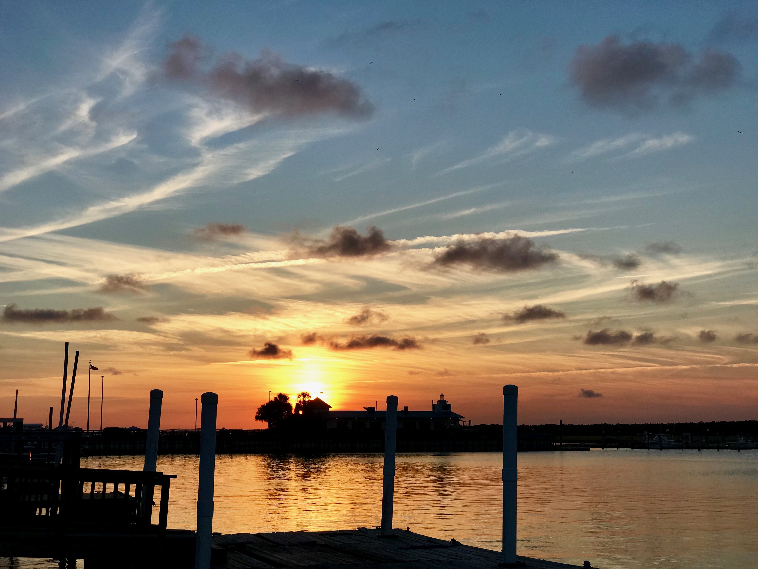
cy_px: 284
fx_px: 1248
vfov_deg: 25.7
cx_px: 379
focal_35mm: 57
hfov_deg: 33.8
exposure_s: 1/491
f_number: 2.8
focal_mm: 6.6
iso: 20
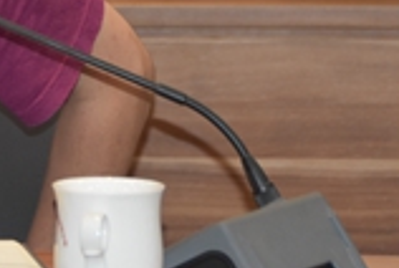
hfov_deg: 4.4
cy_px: -131
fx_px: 5175
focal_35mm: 466
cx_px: -78
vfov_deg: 3.0
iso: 1100
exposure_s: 1/60
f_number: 5
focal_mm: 82
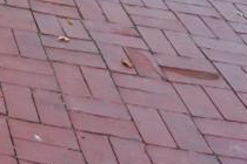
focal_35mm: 100
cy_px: -360
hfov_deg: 15.0
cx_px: -296
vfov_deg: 9.7
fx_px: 686
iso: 100
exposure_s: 1/40
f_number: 8
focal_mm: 14
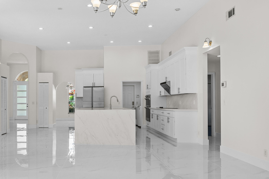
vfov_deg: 42.2
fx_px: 232
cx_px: 80
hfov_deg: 58.3
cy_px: 102
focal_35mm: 31
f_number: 2.8
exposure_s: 1/250
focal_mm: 14
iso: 160
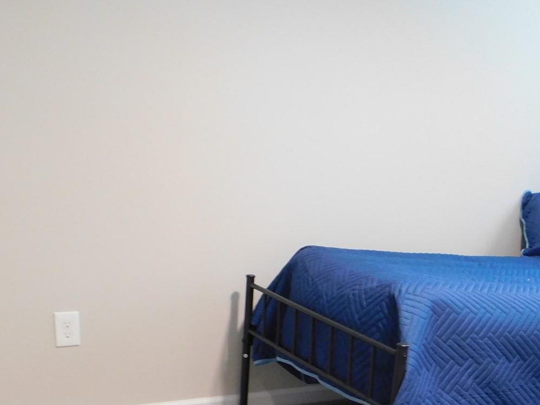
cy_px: 379
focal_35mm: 47
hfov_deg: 38.4
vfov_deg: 29.4
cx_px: 458
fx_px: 733
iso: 400
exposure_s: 1/15
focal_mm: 4
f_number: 3
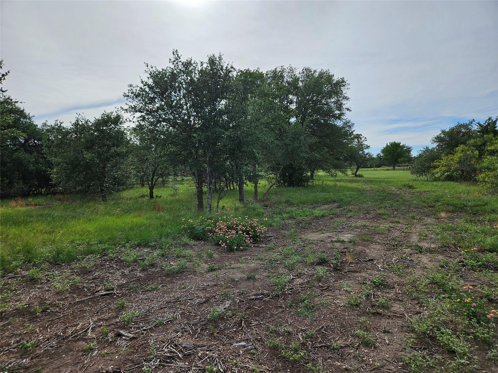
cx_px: 249
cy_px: 186
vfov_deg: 58.9
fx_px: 331
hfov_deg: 73.9
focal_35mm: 23
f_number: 1.8
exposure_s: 1/3042
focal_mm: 5.4
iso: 25
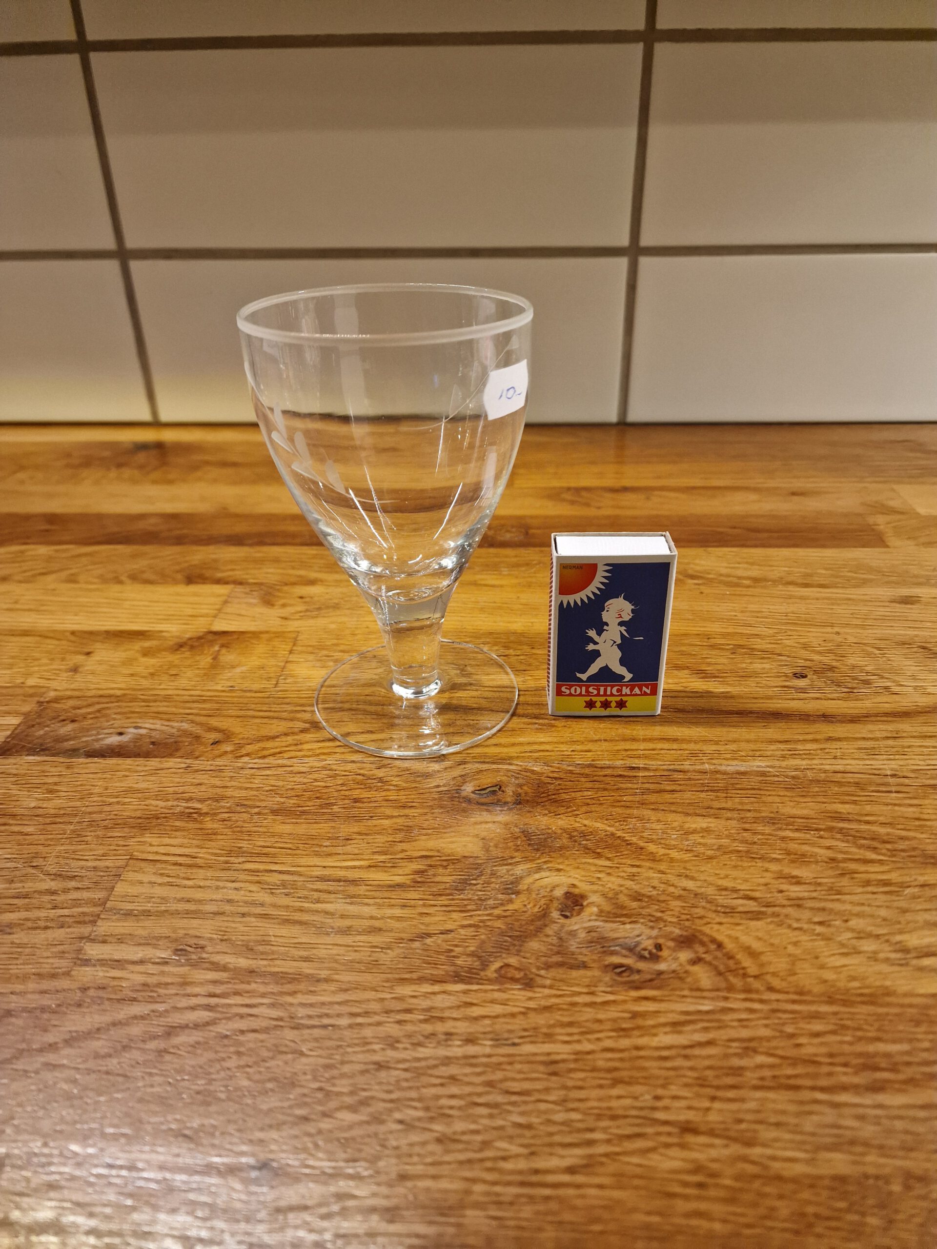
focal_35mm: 23
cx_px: 468
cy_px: 624
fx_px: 830
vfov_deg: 73.9
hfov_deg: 58.9
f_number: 1.8
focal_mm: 6.4
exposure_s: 1/100
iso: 500
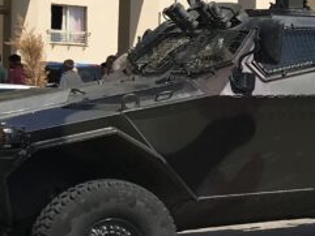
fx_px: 1083
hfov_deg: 15.1
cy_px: 130
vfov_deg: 12.5
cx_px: 502
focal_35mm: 119
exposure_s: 1/3425
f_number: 1.8
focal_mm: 3.99
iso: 20
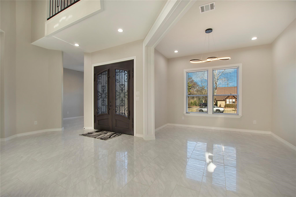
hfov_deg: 100.4
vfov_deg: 77.3
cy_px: 98
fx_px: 123
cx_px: 148
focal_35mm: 15
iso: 100
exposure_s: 1/60
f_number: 5.6
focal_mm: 10
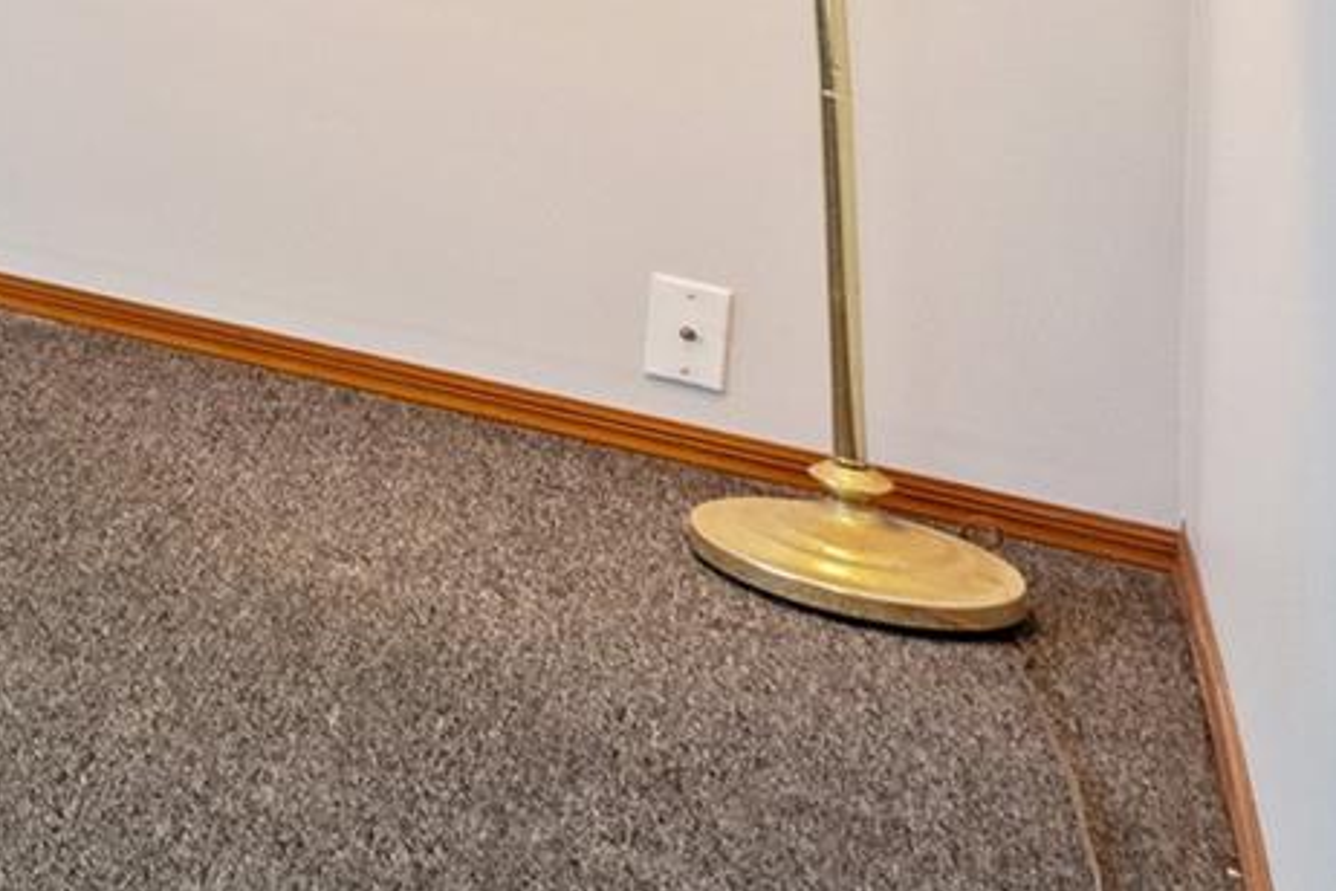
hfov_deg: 17.8
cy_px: -670
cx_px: -1449
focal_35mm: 71
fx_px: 2635
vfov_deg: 16.4
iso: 1000
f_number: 5
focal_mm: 16
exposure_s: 1/10
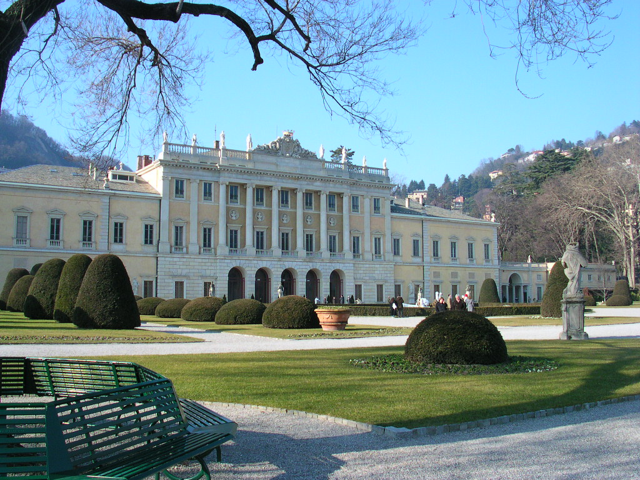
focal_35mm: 37
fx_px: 684
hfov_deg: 50.1
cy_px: 240
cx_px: 320
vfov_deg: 38.7
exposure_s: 1/197
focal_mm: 5.6
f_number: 4.5
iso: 100
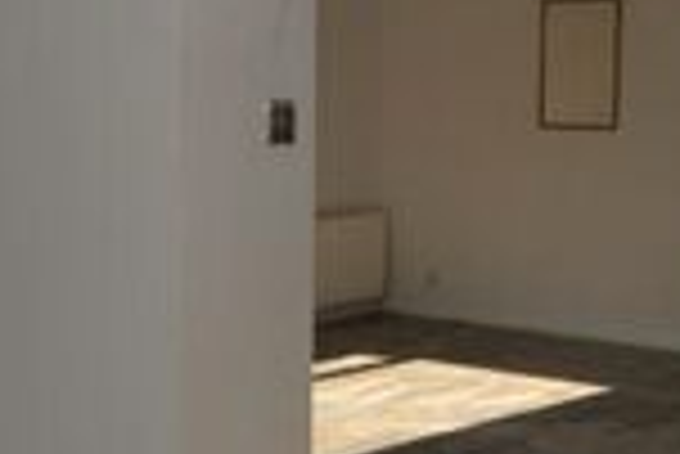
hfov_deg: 27.3
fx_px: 1399
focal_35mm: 74
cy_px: 216
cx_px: 374
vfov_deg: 18.5
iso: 100
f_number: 7.1
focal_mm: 16
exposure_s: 1/200
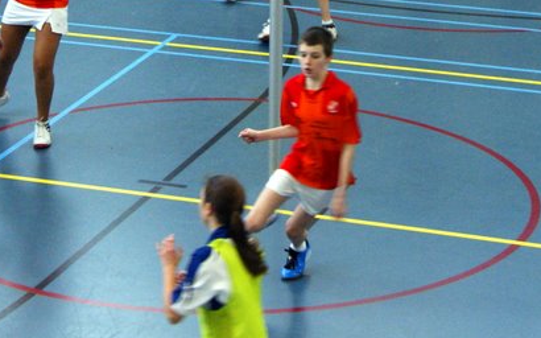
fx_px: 2307
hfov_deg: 13.4
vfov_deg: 8.3
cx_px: 206
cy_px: -117
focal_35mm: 156
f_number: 5.6
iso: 800
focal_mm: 35
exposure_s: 1/100
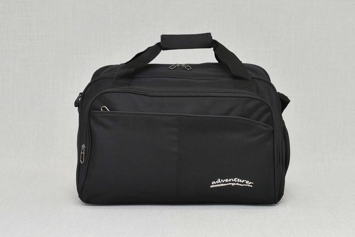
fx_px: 533
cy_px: 118
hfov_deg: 36.8
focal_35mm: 54
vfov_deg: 25.1
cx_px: 178
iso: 100
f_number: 5.6
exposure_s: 1/60
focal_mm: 36
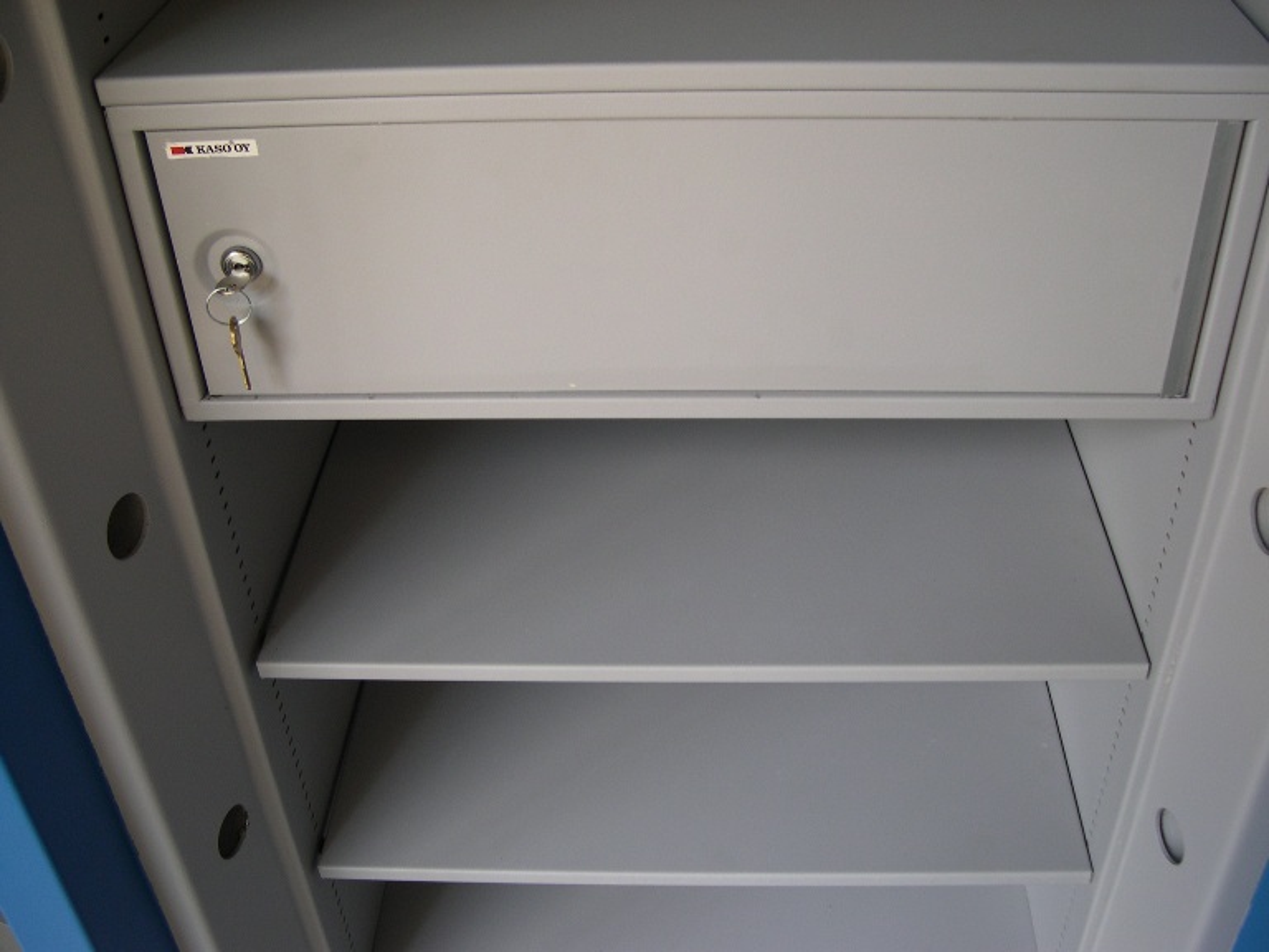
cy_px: 476
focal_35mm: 38
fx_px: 1393
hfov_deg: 49.0
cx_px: 634
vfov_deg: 37.7
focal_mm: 8
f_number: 2.8
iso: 100
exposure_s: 1/49.4
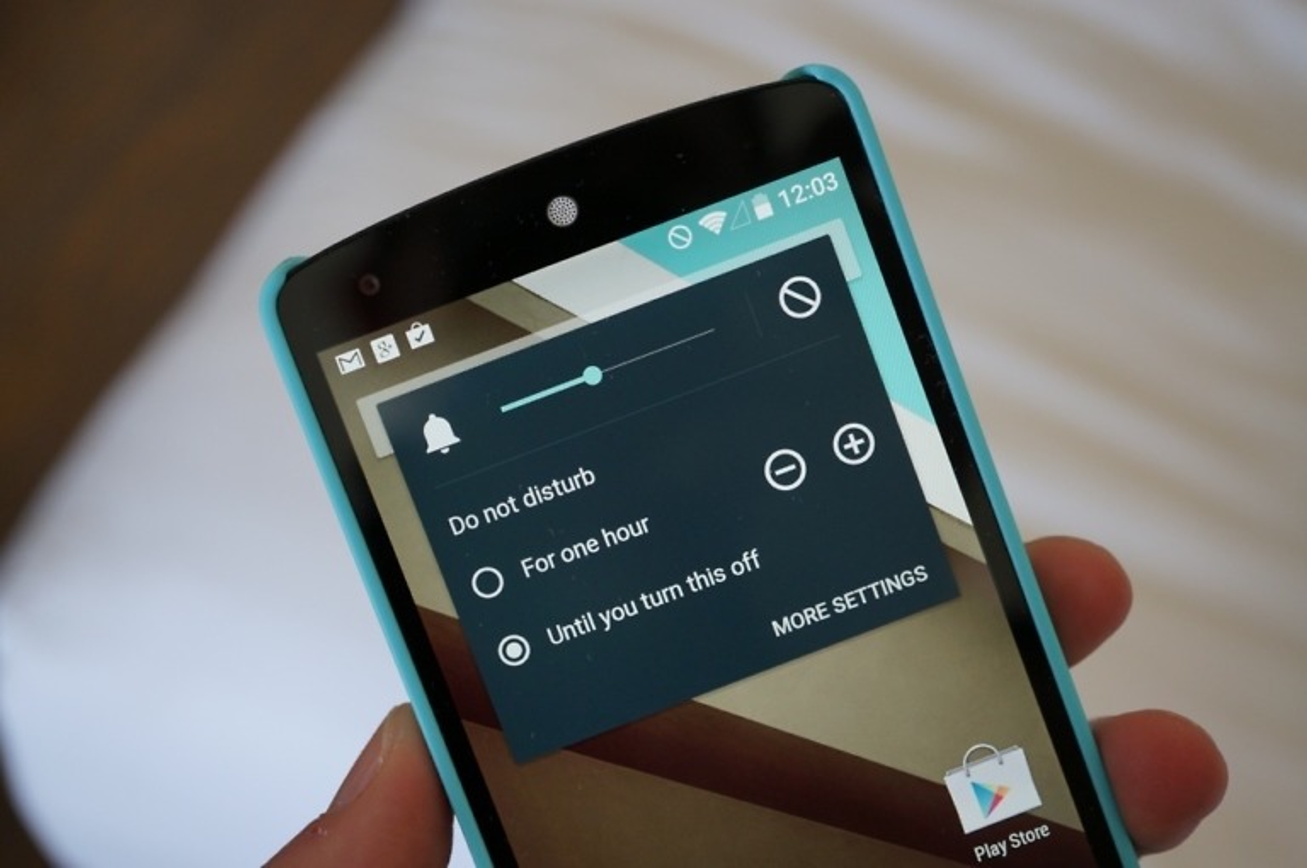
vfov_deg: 29.8
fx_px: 1632
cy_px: 434
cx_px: 654
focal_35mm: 45
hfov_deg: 43.7
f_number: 4
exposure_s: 1/60
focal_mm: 30
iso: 400
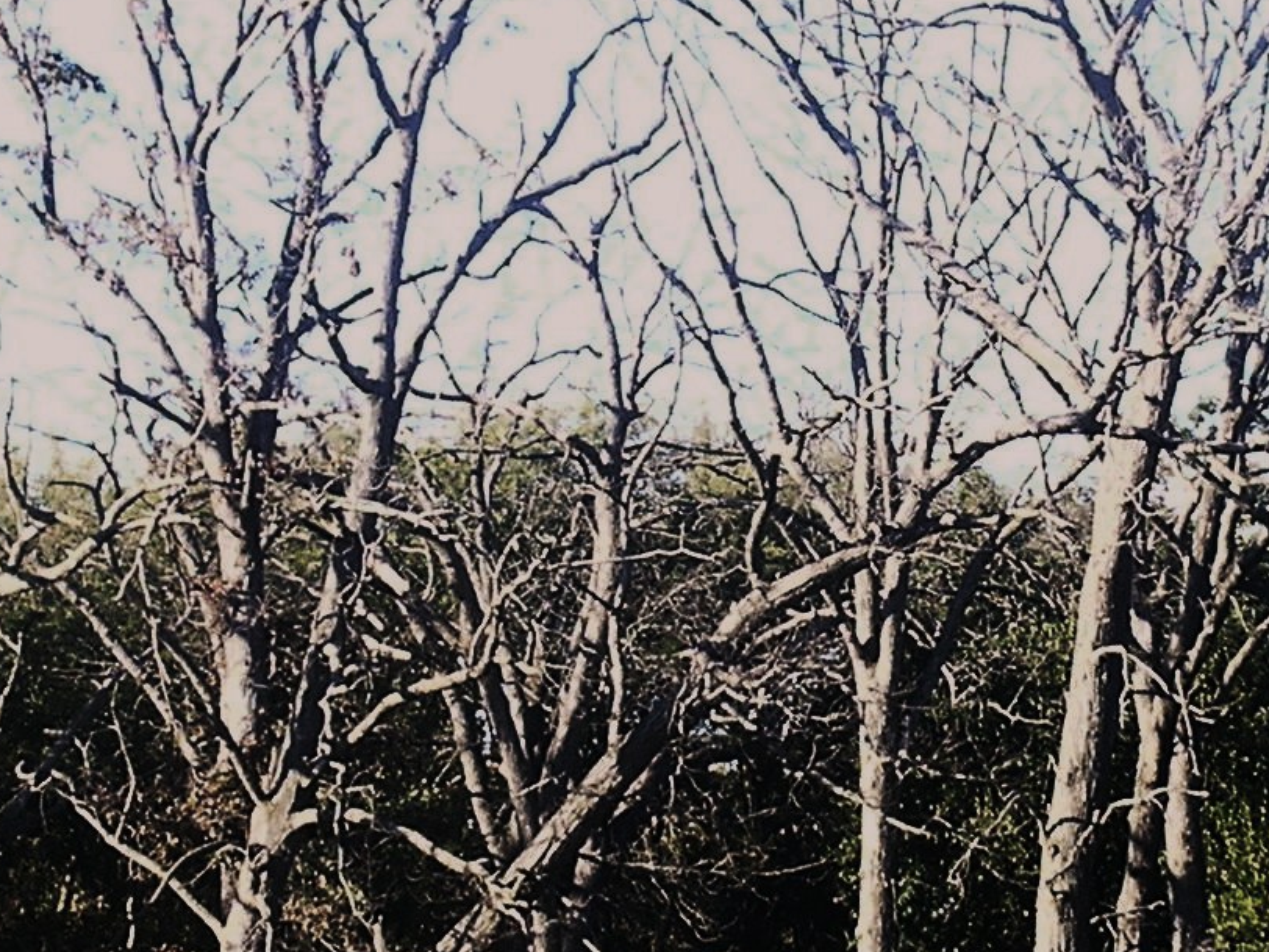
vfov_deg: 3.5
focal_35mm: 431
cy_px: 483
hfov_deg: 4.6
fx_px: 15800
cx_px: 927
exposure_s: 1/103
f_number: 3.8
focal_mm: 13.5
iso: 50
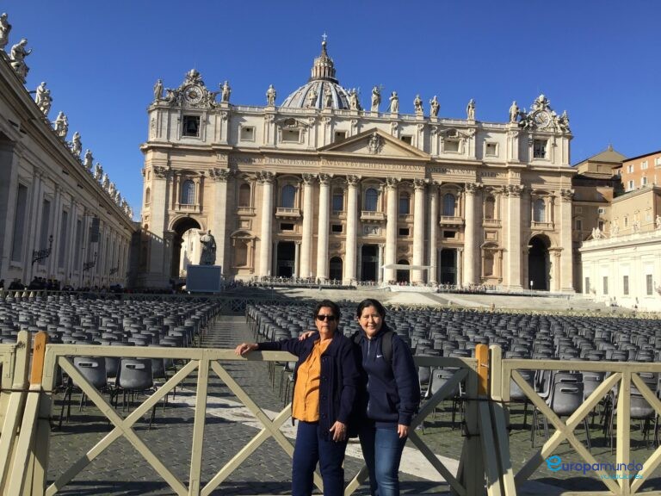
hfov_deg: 58.4
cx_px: 330
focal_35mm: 31
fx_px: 592
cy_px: 248
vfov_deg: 45.4
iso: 25
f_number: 2.4
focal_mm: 3.3
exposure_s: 1/1217
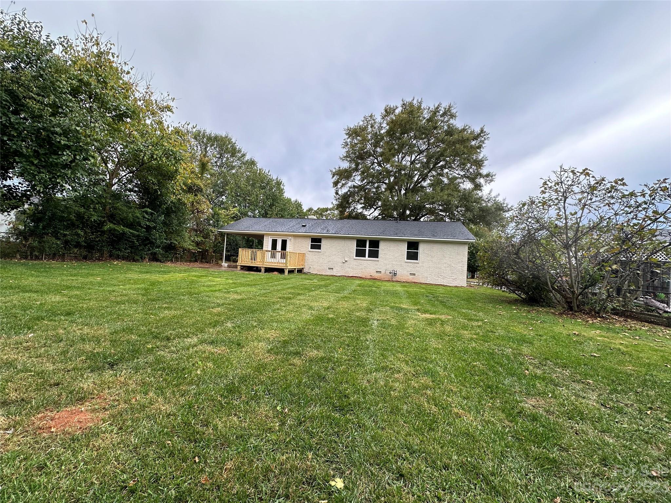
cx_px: 336
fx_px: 271
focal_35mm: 14
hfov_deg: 102.1
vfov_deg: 85.7
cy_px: 252
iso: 40
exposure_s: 1/142
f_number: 2.2
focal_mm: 2.22
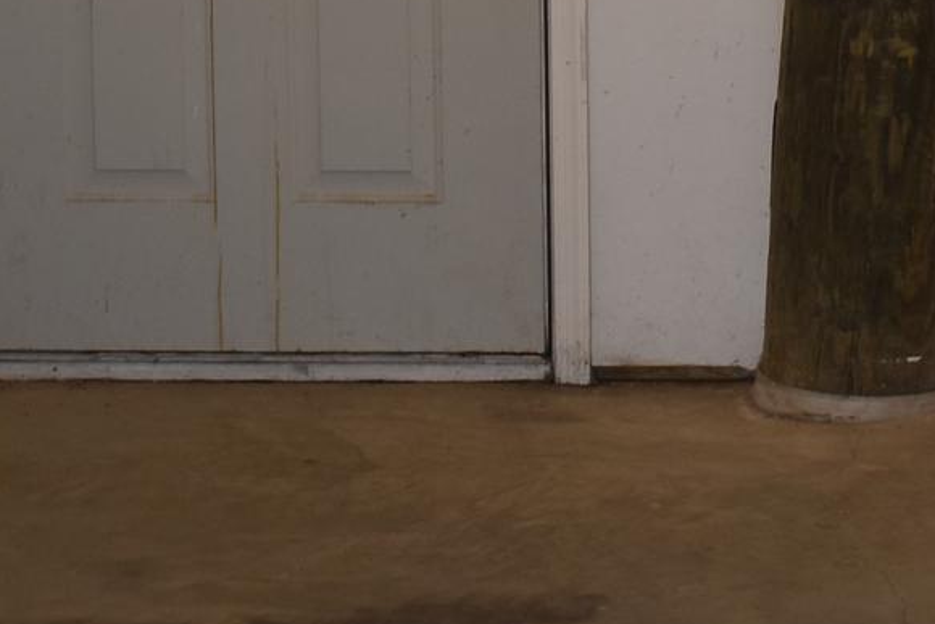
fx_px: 4130
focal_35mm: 159
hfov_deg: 12.7
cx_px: 1043
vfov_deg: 8.4
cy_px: -314
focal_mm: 30
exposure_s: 1/60
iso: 450
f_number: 4.5
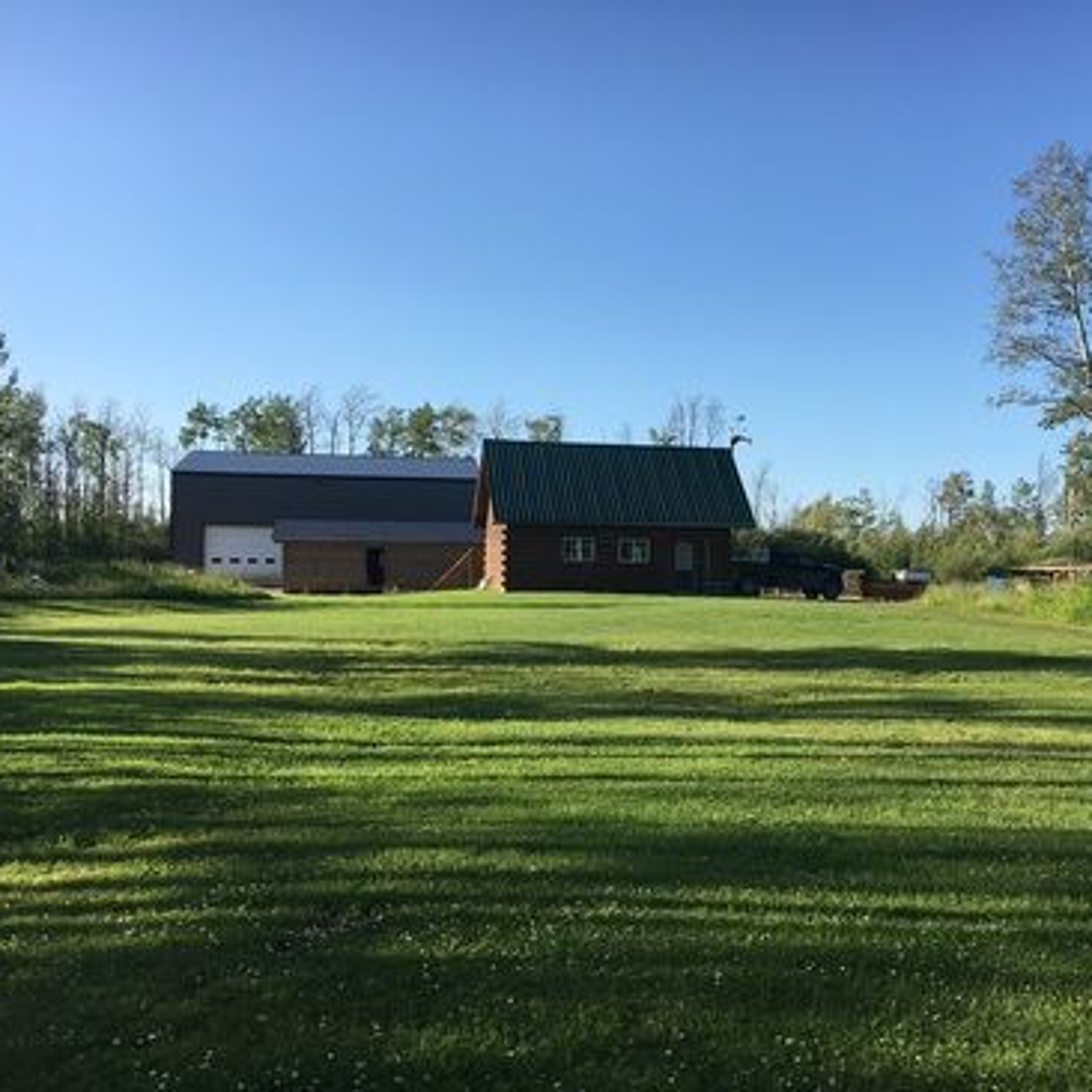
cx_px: 662
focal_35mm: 35
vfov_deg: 47.2
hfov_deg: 46.9
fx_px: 1249
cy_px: 556
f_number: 2.2
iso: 25
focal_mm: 4.15
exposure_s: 1/938
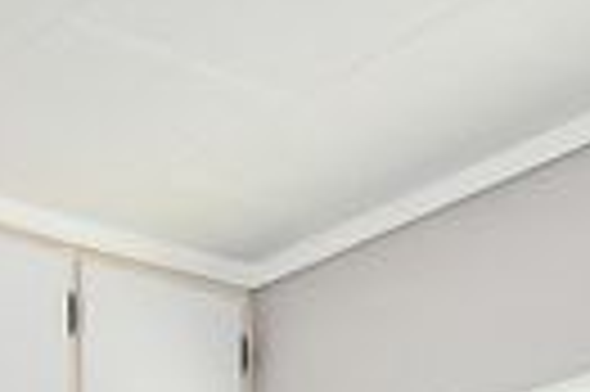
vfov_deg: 11.9
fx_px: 1440
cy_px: 991
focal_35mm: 88
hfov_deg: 22.8
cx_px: 99
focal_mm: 10
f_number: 10
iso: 800
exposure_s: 1/160
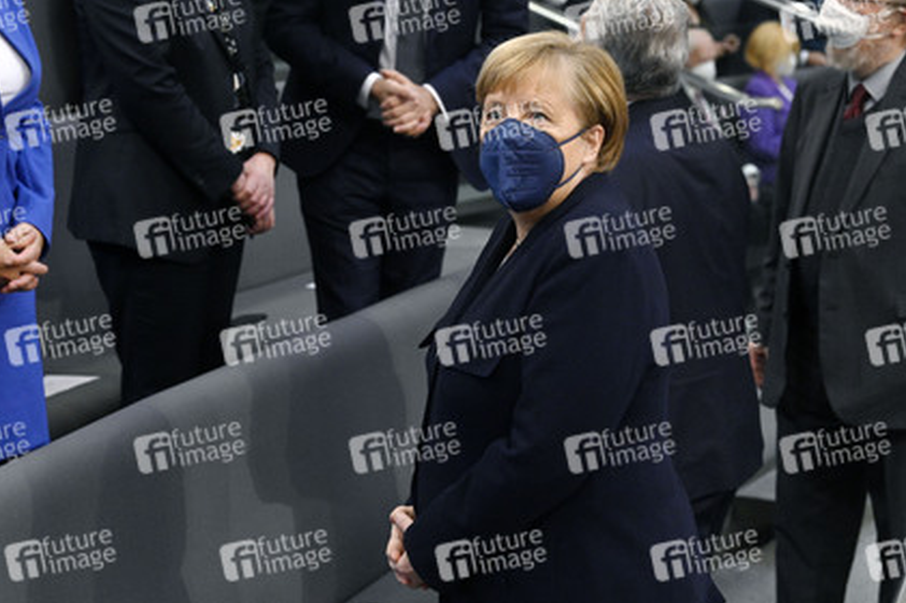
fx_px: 1886
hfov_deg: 27.0
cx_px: 434
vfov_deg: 18.2
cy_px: 286
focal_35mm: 75
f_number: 5.6
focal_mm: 70
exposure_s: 1/100
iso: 6400
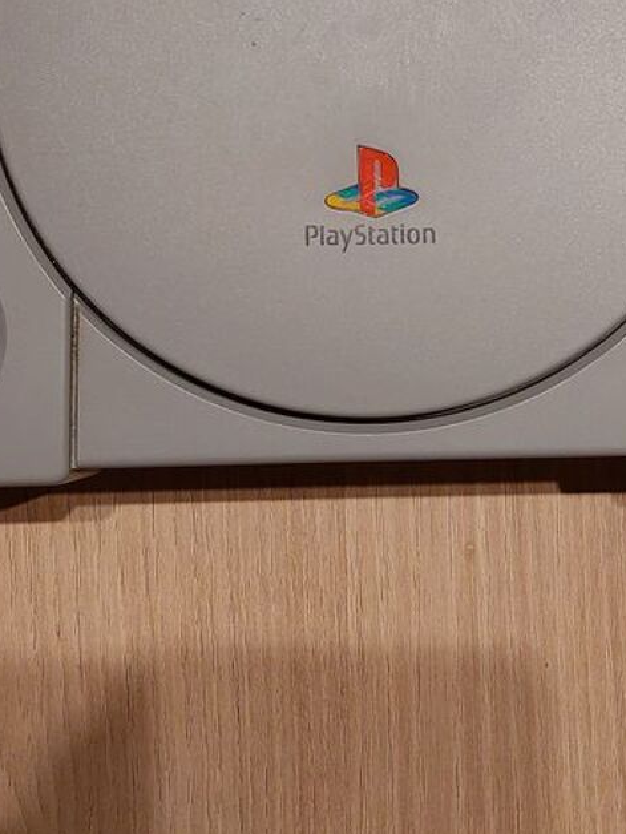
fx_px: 1228
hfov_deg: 28.6
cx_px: 351
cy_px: 98
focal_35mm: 51
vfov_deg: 35.5
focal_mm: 5.23
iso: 320
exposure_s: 1/50
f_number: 1.8
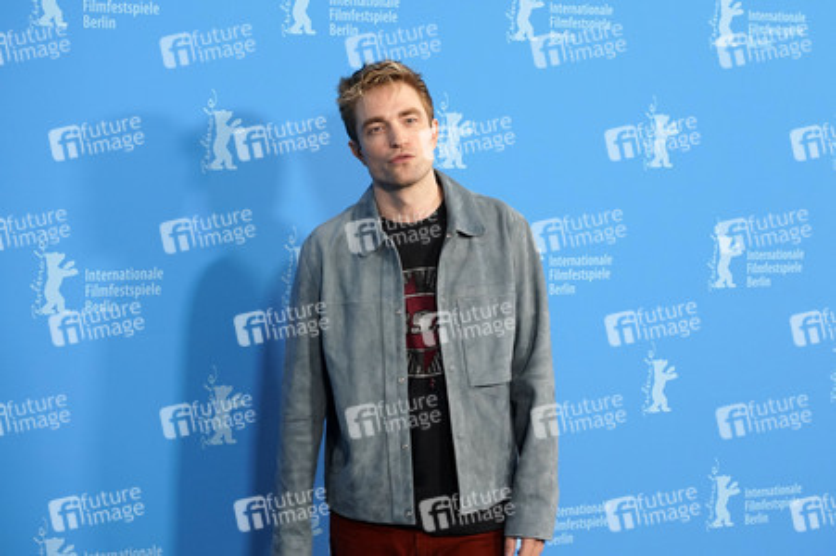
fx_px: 1949
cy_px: 278
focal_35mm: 84
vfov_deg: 16.2
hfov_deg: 24.2
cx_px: 418
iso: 2000
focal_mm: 84
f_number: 5.6
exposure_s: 1/160
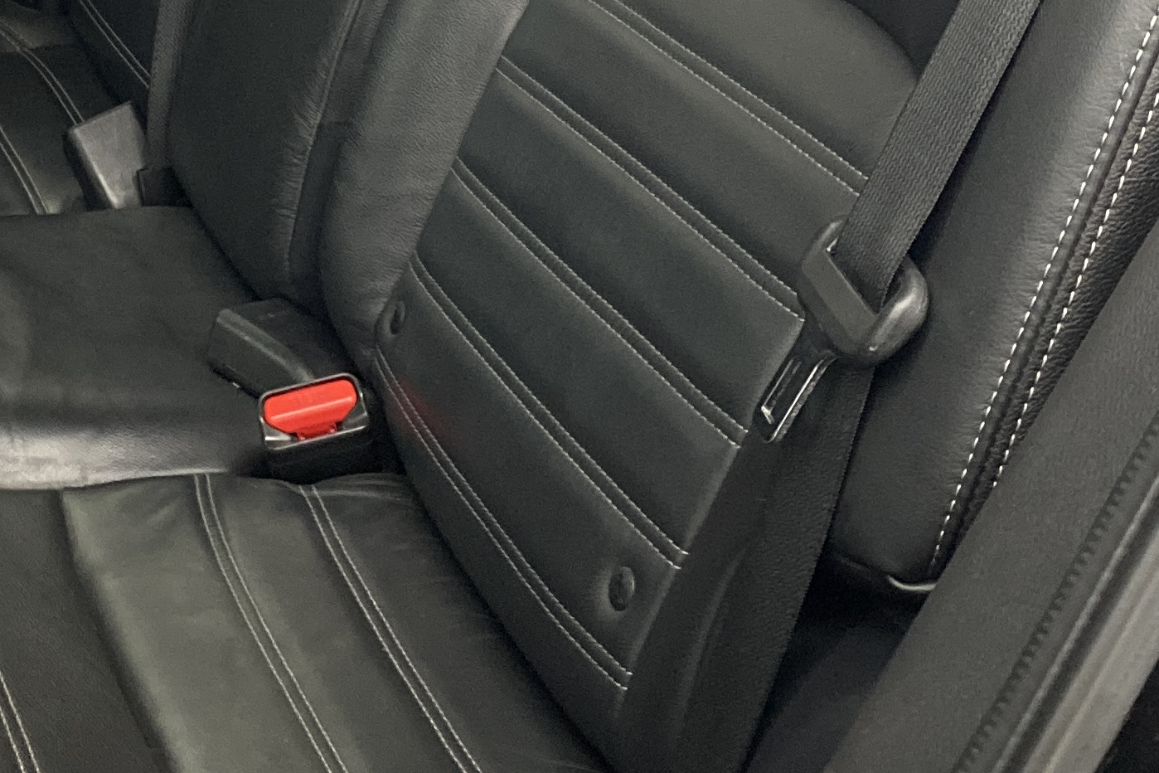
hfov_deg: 25.5
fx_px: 2511
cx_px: 205
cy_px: -30
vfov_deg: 17.0
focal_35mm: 78
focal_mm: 4.25
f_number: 1.8
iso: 640
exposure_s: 1/30
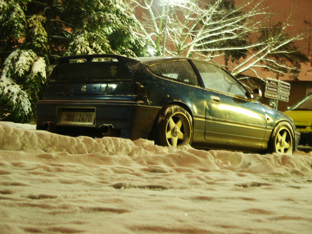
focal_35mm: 77
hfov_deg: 25.3
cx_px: 156
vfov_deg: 19.1
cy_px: 117
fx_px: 694
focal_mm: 15.33
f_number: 3.6
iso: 320
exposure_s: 4
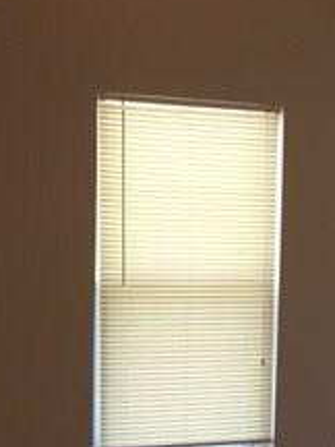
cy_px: 399
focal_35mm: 86
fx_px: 1110
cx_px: 304
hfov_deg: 16.9
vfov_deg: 22.2
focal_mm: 4.15
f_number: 2.2
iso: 40
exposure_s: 1/30
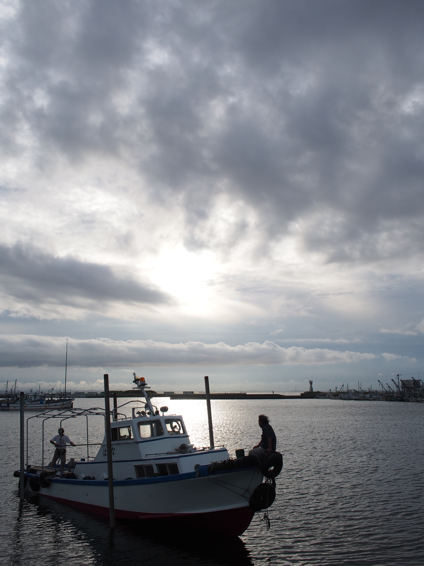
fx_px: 555
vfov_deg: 54.0
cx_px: 212
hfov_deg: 41.8
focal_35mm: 34
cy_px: 283
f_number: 6.3
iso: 200
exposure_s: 1/640
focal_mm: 17
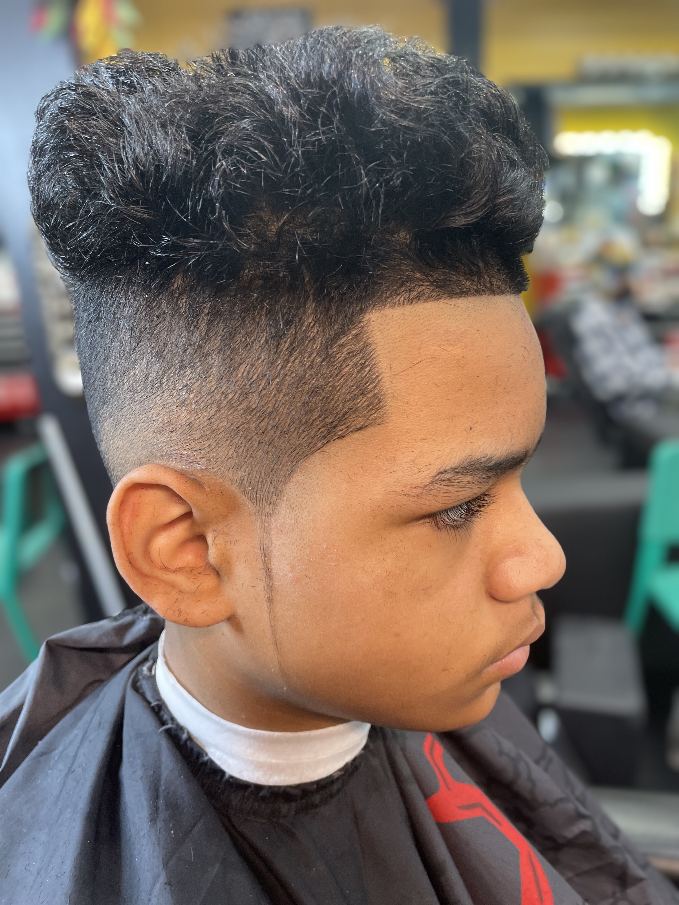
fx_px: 680
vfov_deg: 67.3
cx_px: 340
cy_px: 452
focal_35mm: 26
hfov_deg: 53.1
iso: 125
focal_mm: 4.2
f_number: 1.6
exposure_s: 1/60
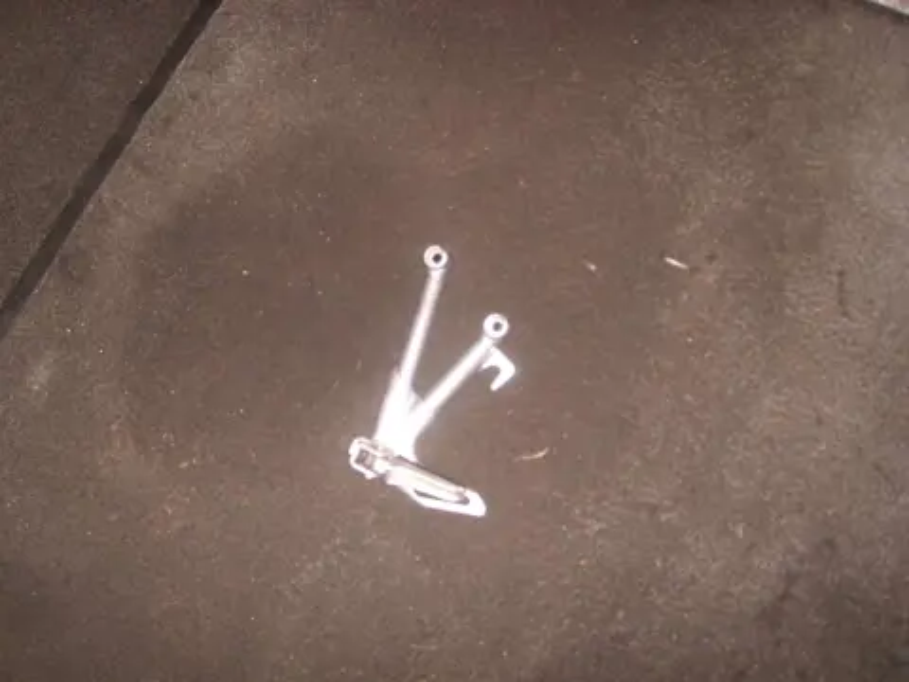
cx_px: 454
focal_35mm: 35
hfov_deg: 52.6
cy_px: 341
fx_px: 919
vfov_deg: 40.7
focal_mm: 5.8
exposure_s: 1/30
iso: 50
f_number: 2.8
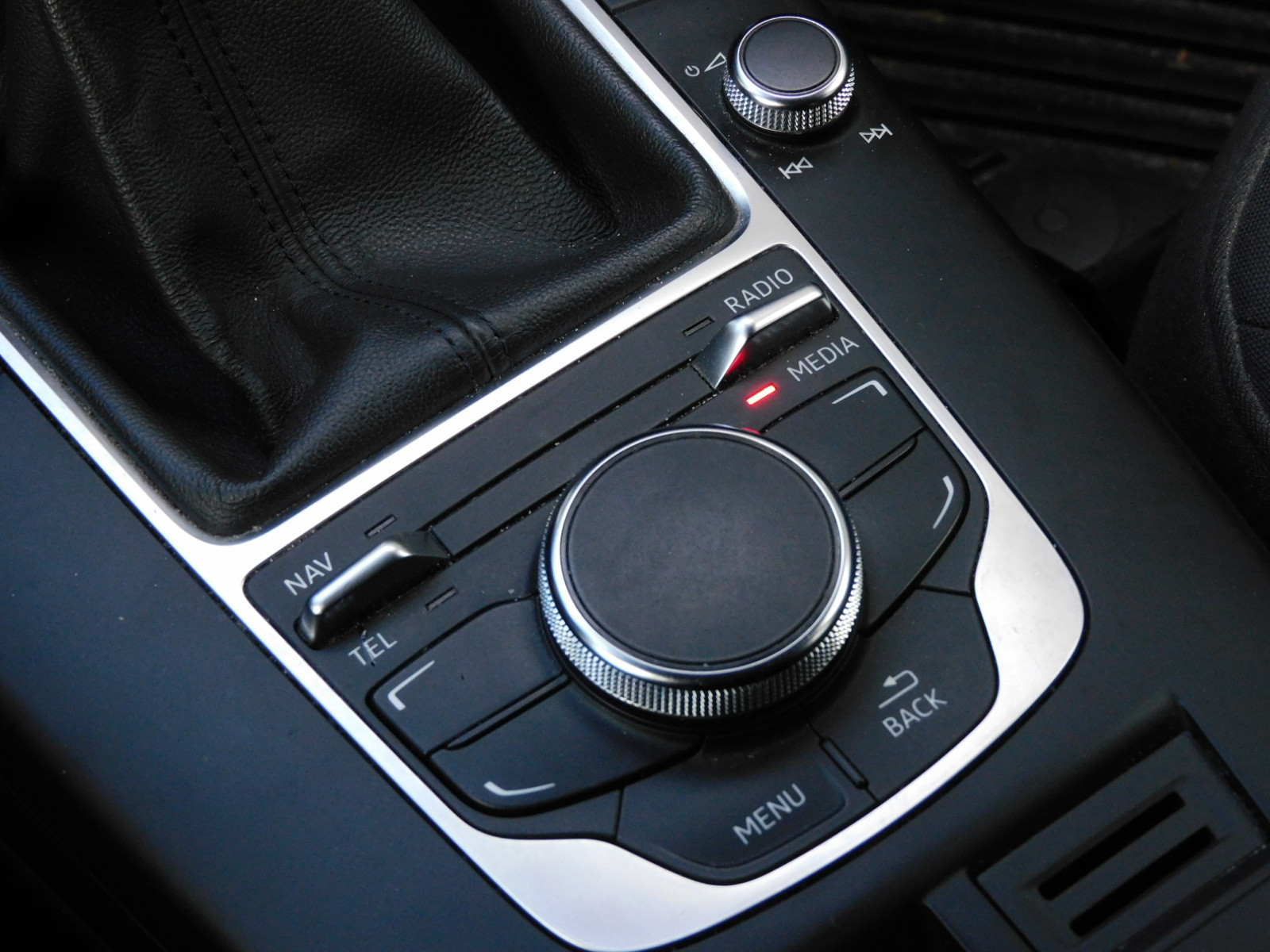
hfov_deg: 23.0
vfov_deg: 17.4
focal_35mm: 85
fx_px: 3119
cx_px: 635
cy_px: 476
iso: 400
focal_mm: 15.2
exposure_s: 1/50
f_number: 4.5
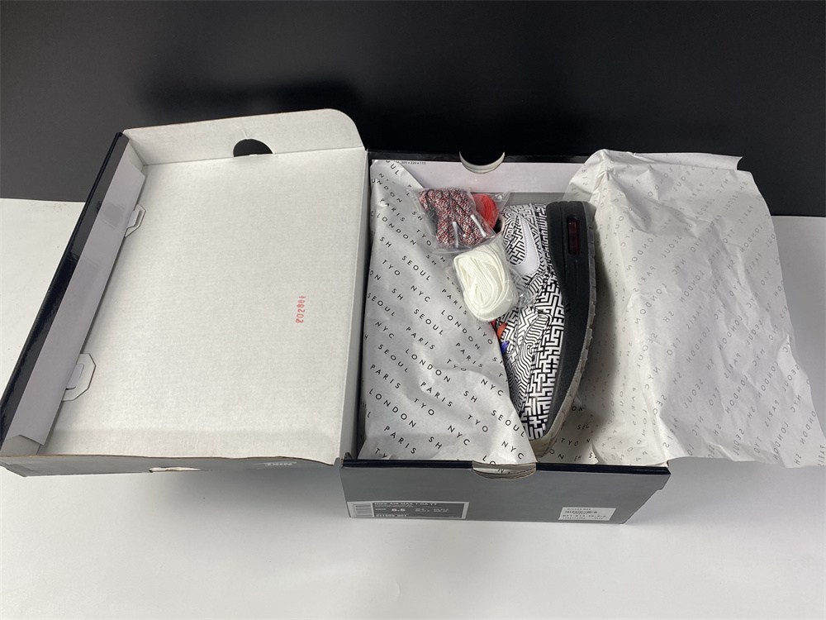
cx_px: 413
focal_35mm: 26
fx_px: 620
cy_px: 310
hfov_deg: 67.3
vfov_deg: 53.1
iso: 50
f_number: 1.8
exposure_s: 1/100
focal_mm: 4.25
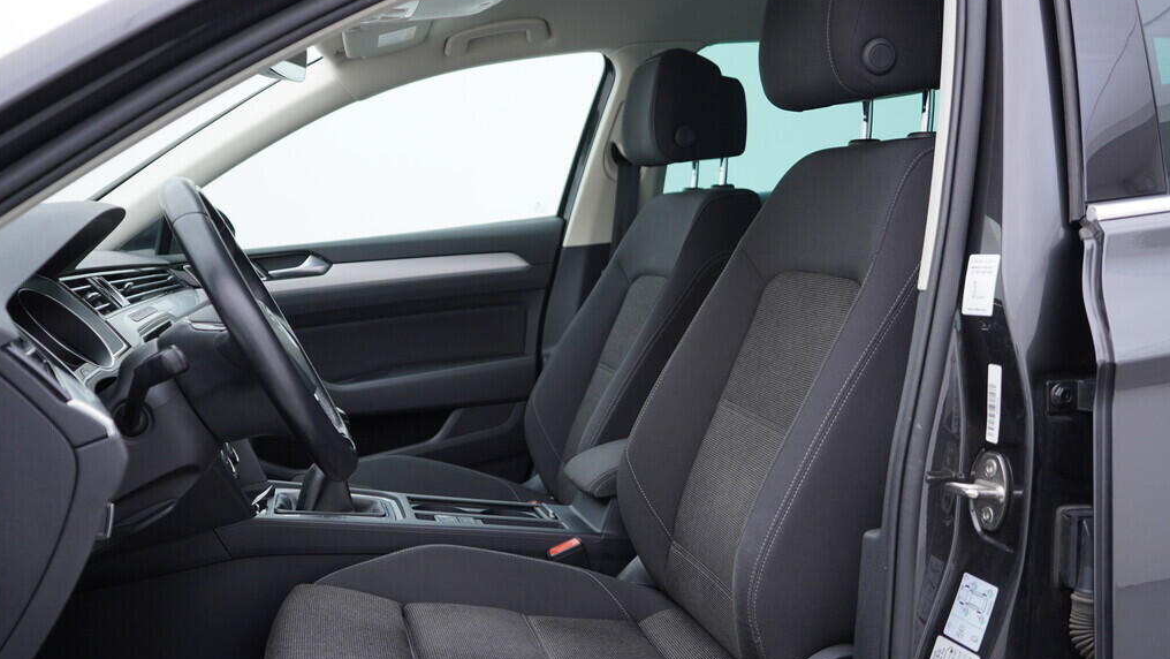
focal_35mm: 38
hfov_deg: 52.8
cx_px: 582
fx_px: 1179
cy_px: 330
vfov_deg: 31.2
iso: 125
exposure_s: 1/50
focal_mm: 24
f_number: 3.2
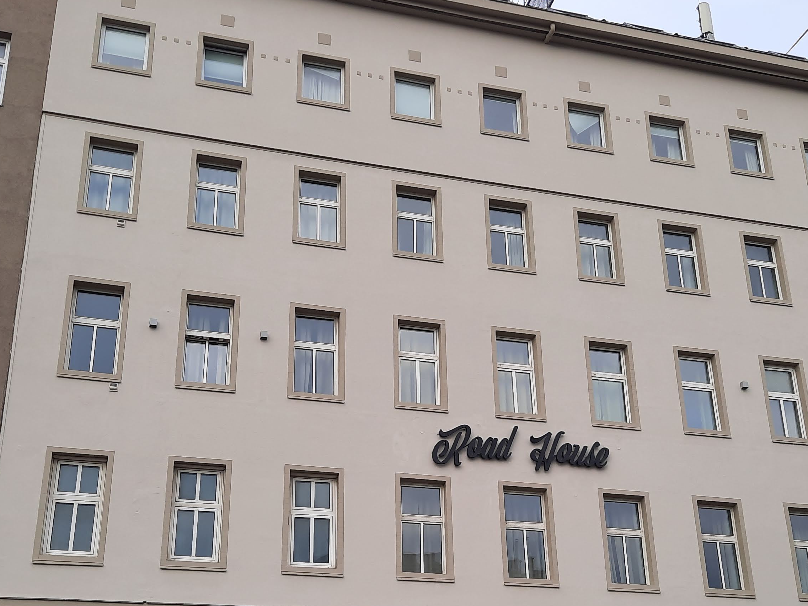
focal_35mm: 44
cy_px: 404
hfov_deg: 42.9
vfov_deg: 32.6
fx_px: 1027
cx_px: 416
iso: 32
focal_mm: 4.6
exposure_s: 1/344
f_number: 2
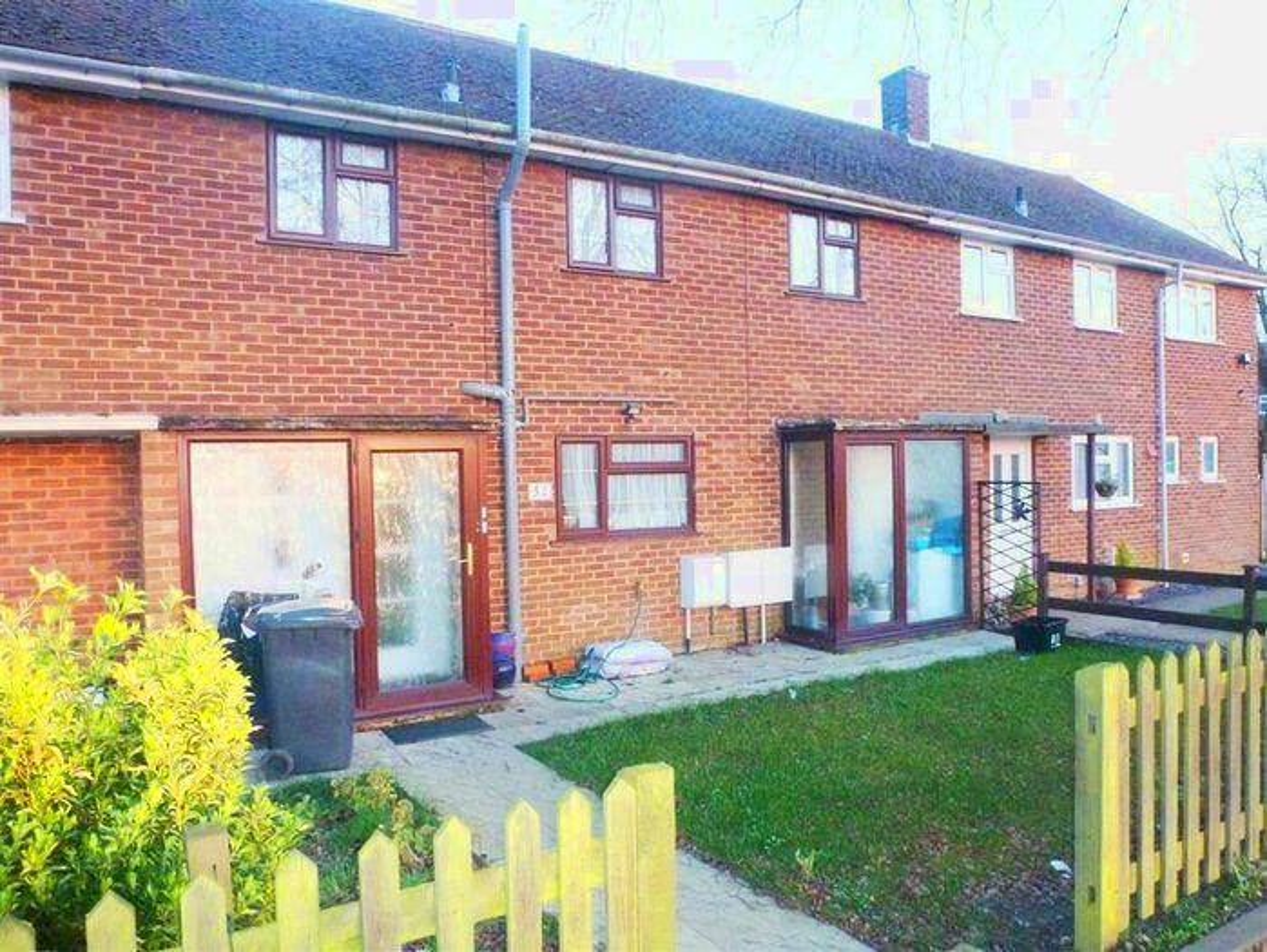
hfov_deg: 71.6
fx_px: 879
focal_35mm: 24
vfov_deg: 56.9
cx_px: 634
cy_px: 476
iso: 400
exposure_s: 1/60
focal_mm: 4.3
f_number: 3.3
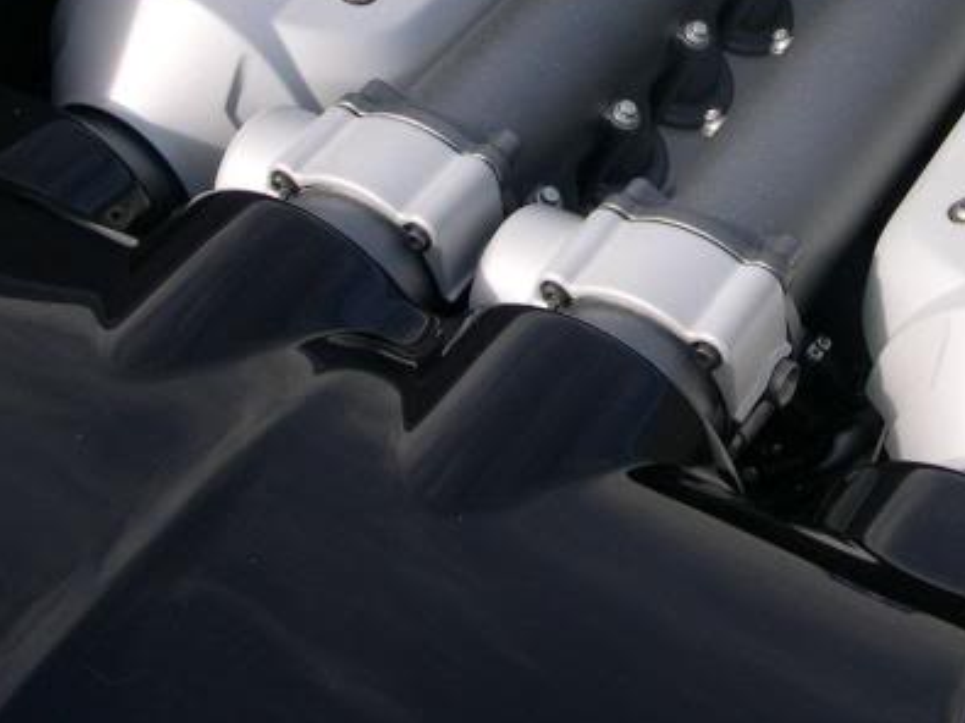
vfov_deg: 18.6
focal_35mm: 77
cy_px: -5
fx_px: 2146
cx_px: 696
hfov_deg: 25.1
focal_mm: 8
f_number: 7.6
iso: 100
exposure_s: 1/124
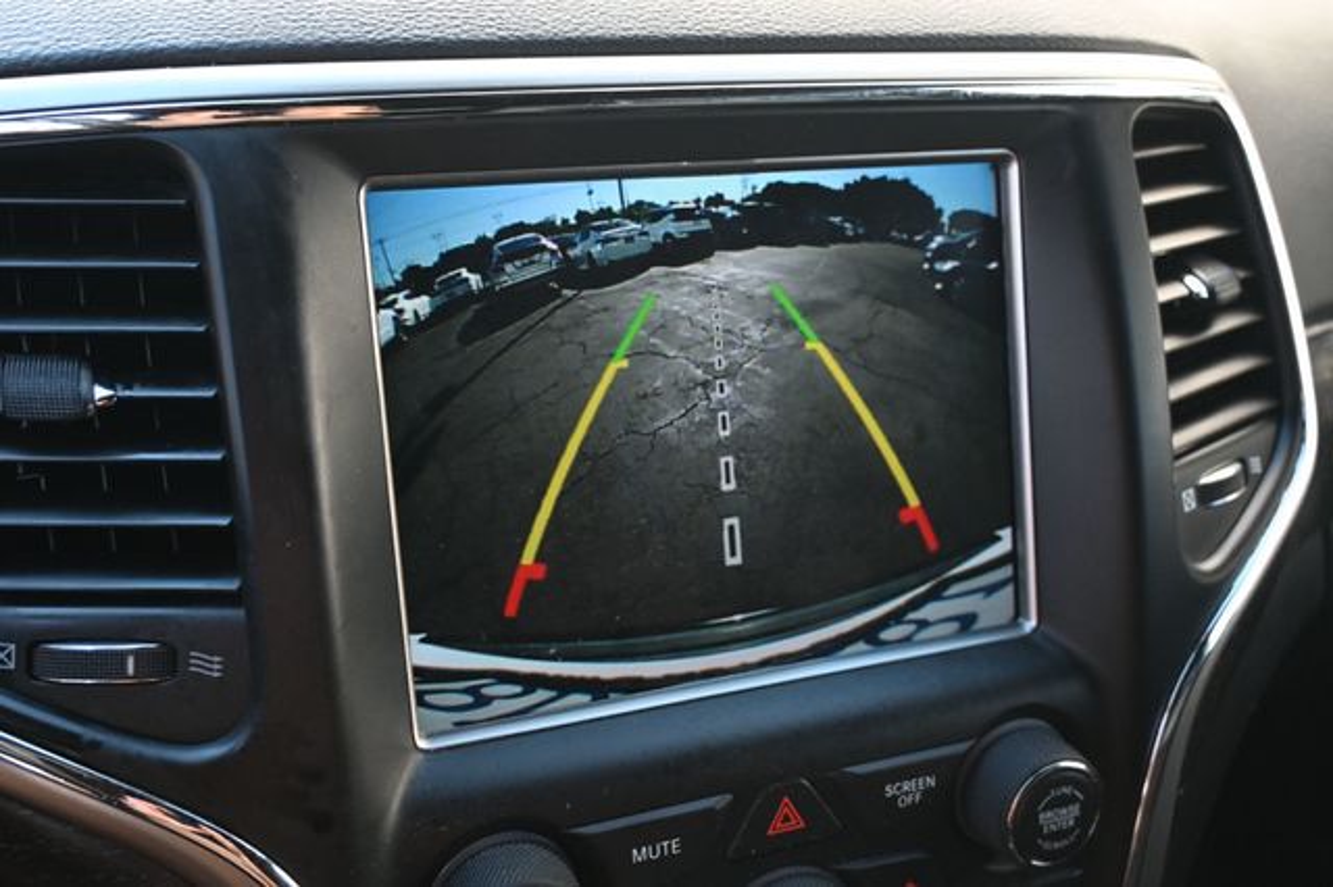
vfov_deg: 36.8
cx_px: 666
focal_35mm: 36
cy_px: 444
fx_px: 1332
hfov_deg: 53.2
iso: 800
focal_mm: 24
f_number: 4.2
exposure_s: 1/125
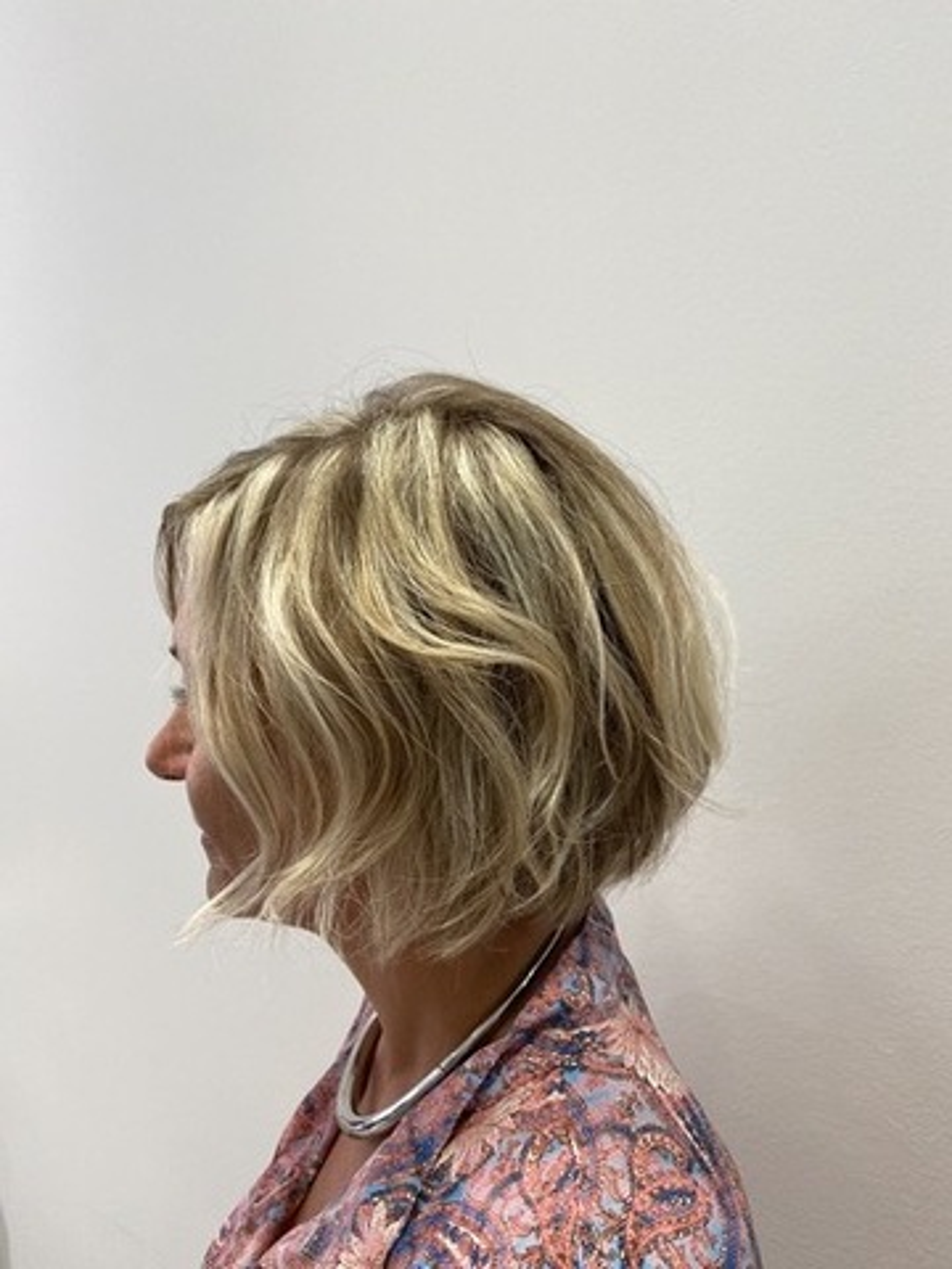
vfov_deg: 67.3
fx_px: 953
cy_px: 634
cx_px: 476
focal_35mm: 26
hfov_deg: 53.1
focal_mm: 4.25
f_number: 1.8
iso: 125
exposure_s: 1/100
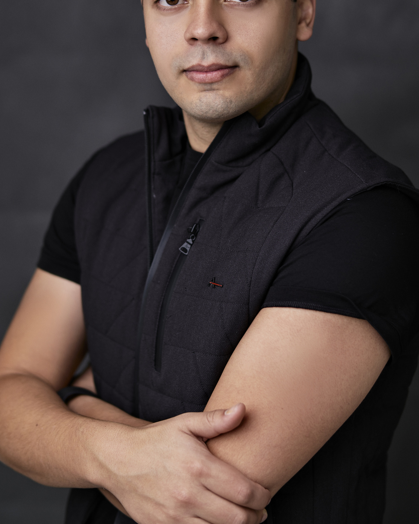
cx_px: 220
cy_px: 193
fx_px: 1410
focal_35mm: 91
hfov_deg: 16.9
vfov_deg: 21.0
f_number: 1.8
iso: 80
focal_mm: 50
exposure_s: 1/80
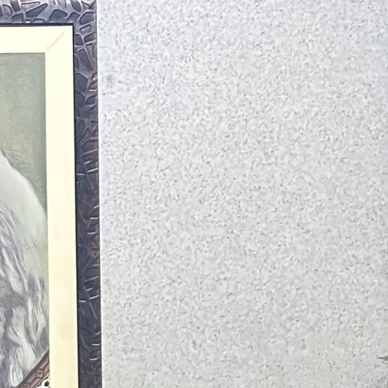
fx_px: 2587
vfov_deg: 8.1
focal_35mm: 204
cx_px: -119
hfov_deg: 8.5
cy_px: 845
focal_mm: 6.86
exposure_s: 1/25
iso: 640
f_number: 1.78
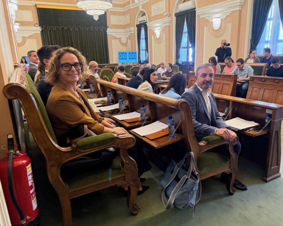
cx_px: 150
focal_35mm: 26
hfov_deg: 66.0
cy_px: 114
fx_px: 218
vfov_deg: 54.9
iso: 400
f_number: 1.78
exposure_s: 1/50
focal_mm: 6.76
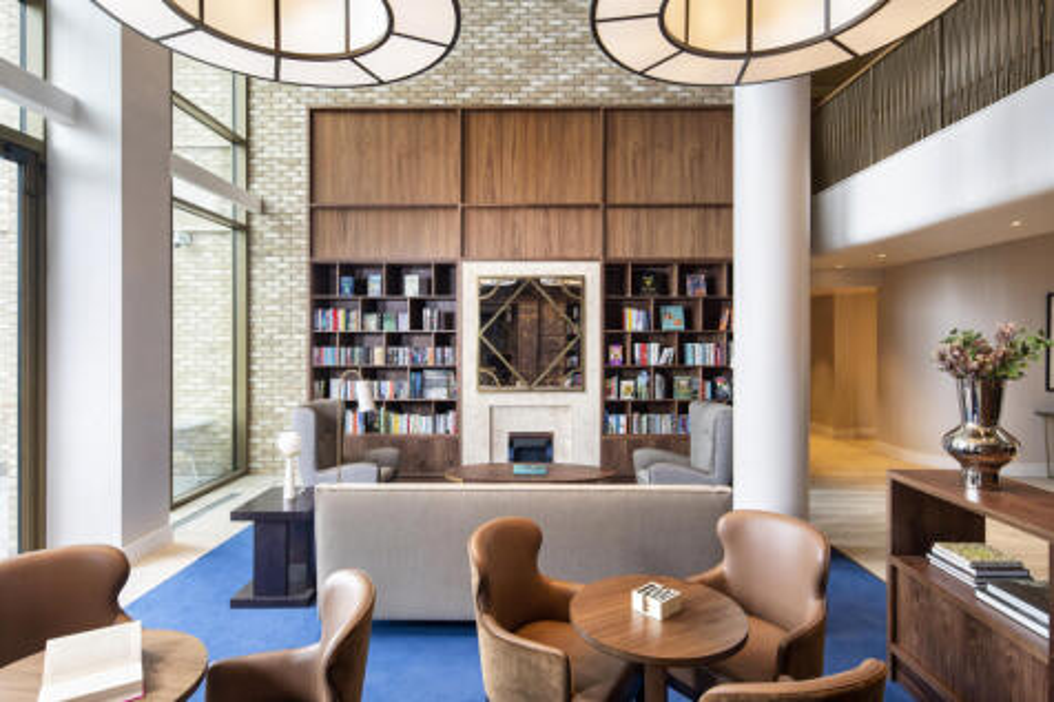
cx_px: 527
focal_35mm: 19
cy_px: 351
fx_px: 556
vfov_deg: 64.5
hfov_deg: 86.9
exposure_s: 1/6
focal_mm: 19
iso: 160
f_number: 10
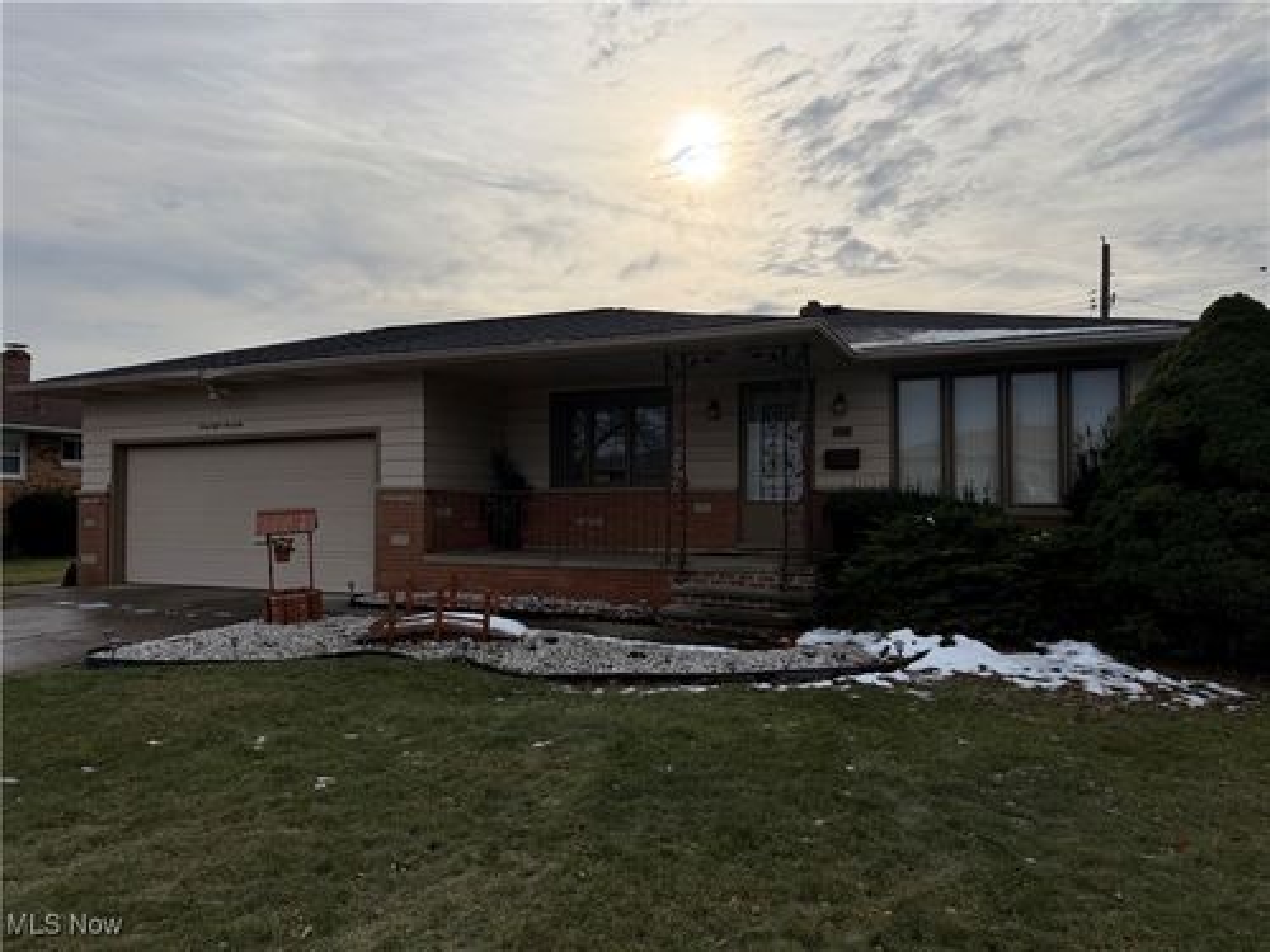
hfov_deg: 71.6
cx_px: 635
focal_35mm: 24
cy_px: 476
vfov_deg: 56.8
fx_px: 881
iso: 80
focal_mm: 6.76
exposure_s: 1/8130
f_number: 1.78
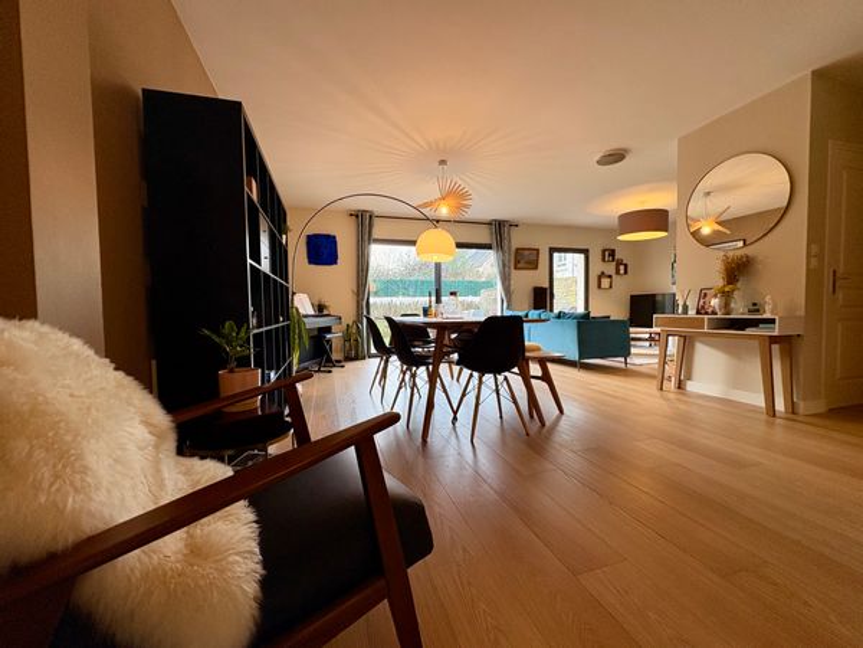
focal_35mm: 14
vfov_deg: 85.7
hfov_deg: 102.1
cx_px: 432
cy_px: 324
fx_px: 349
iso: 160
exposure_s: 1/100
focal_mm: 2.22
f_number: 2.2
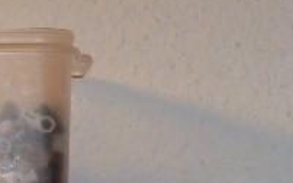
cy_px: 527
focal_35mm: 204
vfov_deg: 6.0
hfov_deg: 10.2
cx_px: 268
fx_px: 1628
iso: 100
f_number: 2.8
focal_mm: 6.3
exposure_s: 1/45
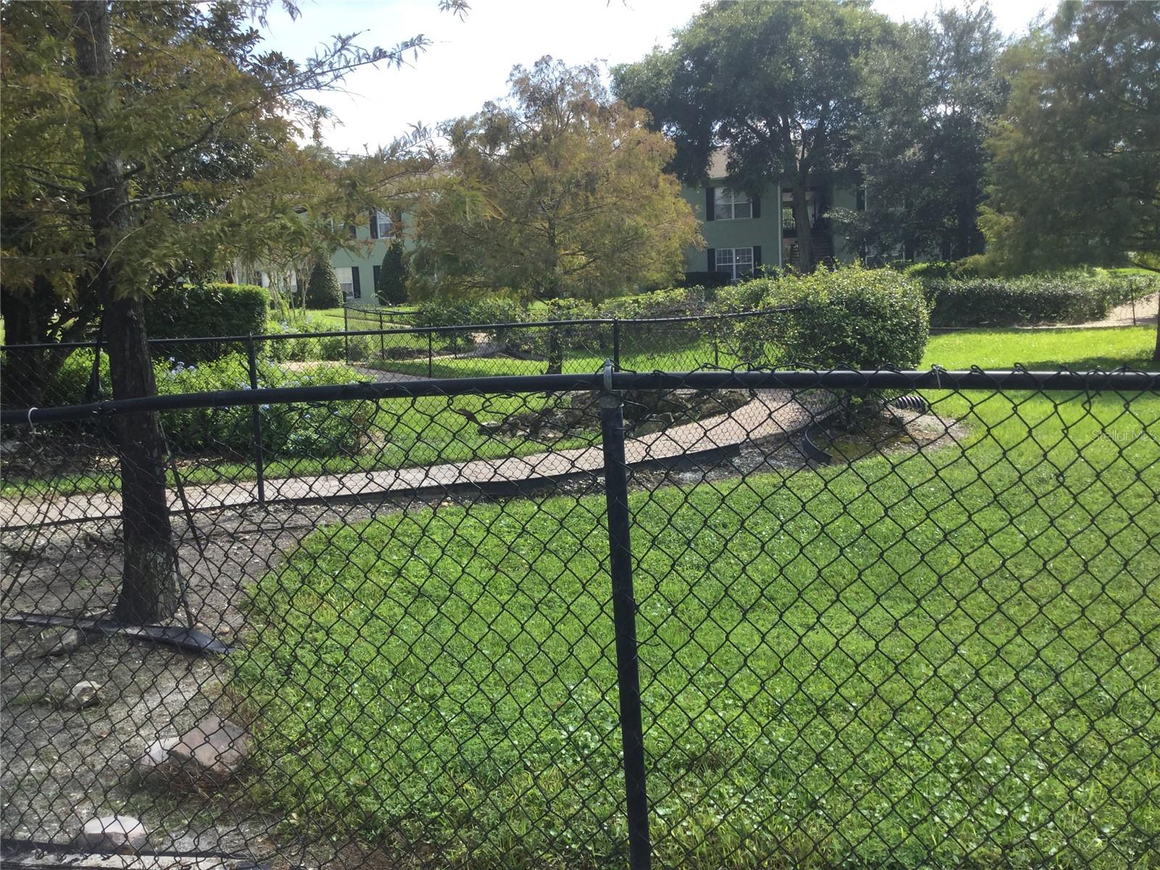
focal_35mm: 31
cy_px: 435
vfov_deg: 45.4
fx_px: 1039
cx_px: 580
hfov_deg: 58.4
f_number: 2.4
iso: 25
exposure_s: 1/547
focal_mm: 3.3
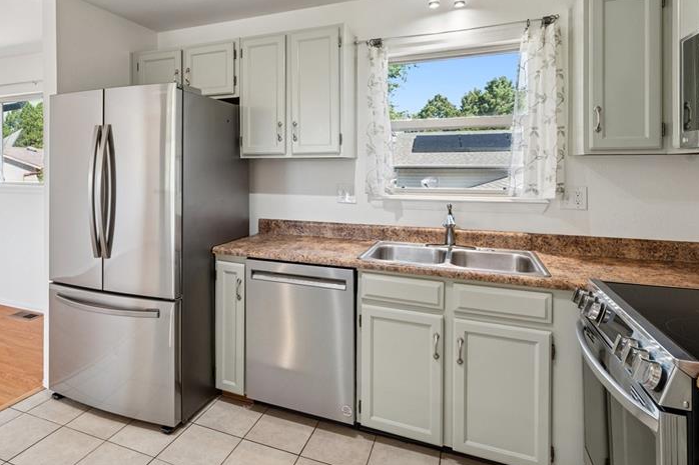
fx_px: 427
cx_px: 271
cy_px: 160
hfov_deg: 77.5
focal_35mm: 22
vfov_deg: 56.1
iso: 100
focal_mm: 15
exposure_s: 1/2
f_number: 11
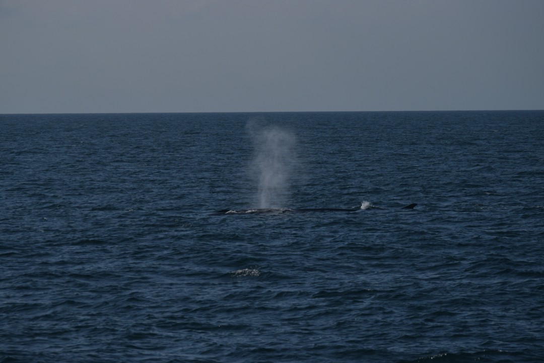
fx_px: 3966
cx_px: 272
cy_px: 182
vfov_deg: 5.2
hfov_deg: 7.8
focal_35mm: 262
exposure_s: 1/4000
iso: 200
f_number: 7.1
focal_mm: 175
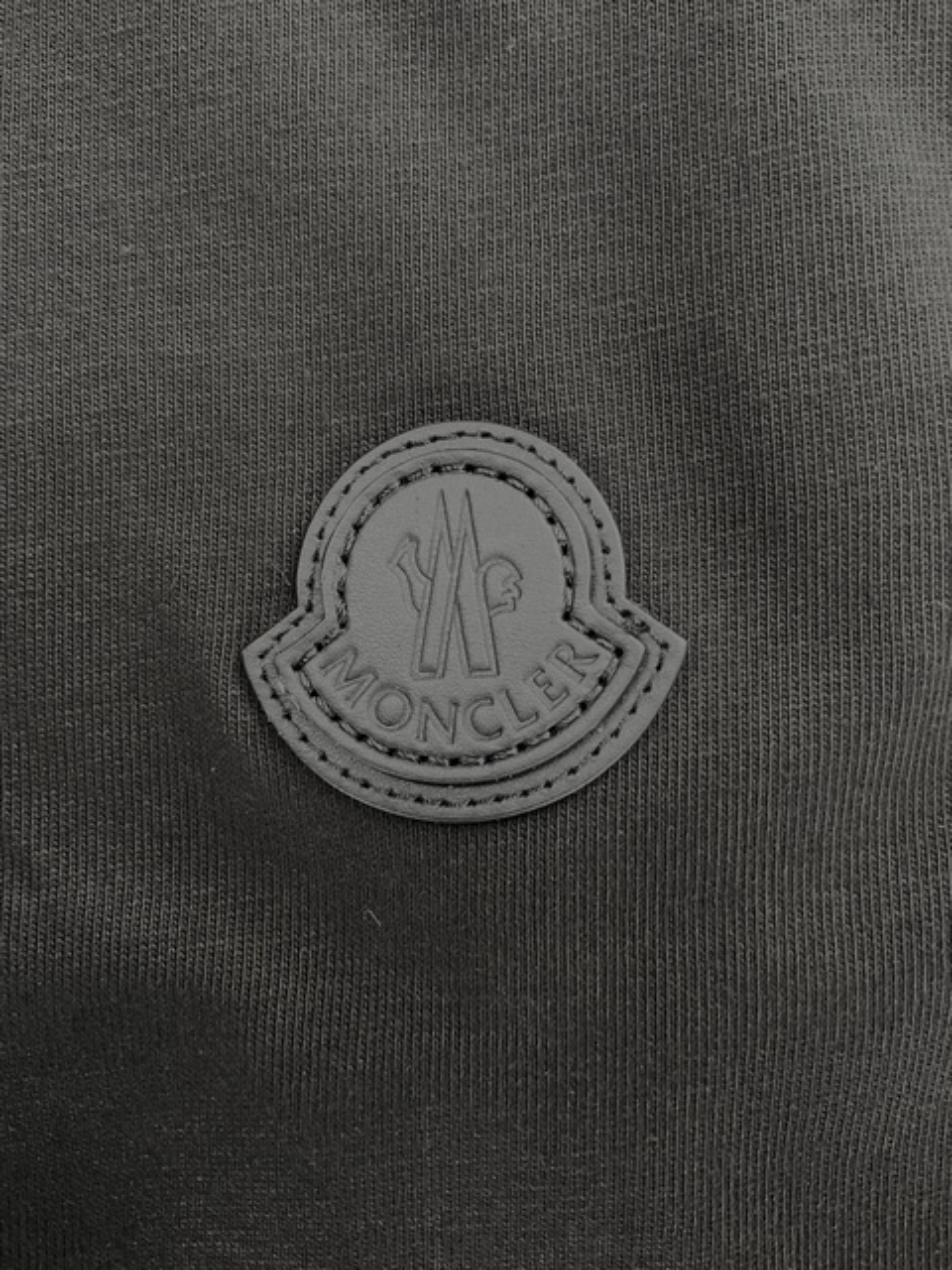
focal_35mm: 29
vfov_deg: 61.7
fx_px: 1063
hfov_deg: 48.2
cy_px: 635
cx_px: 476
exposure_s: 1/40
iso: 200
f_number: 1.8
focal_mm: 3
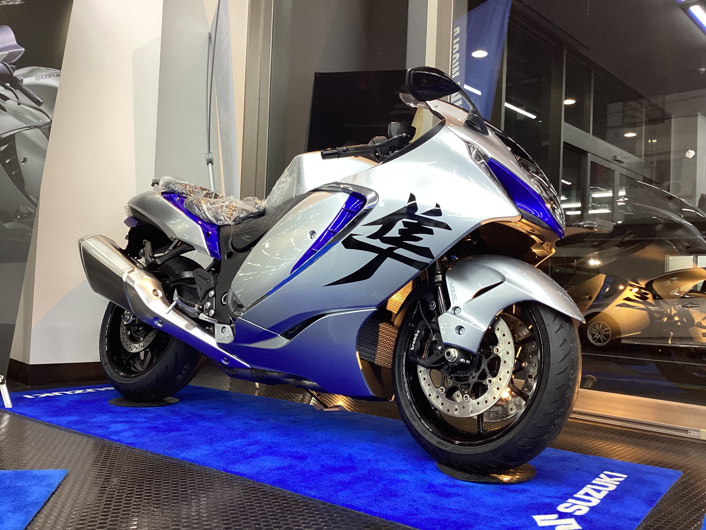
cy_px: 265
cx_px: 353
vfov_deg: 45.4
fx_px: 632
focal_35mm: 31
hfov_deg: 58.4
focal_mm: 3.3
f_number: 2.4
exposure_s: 1/60
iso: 125
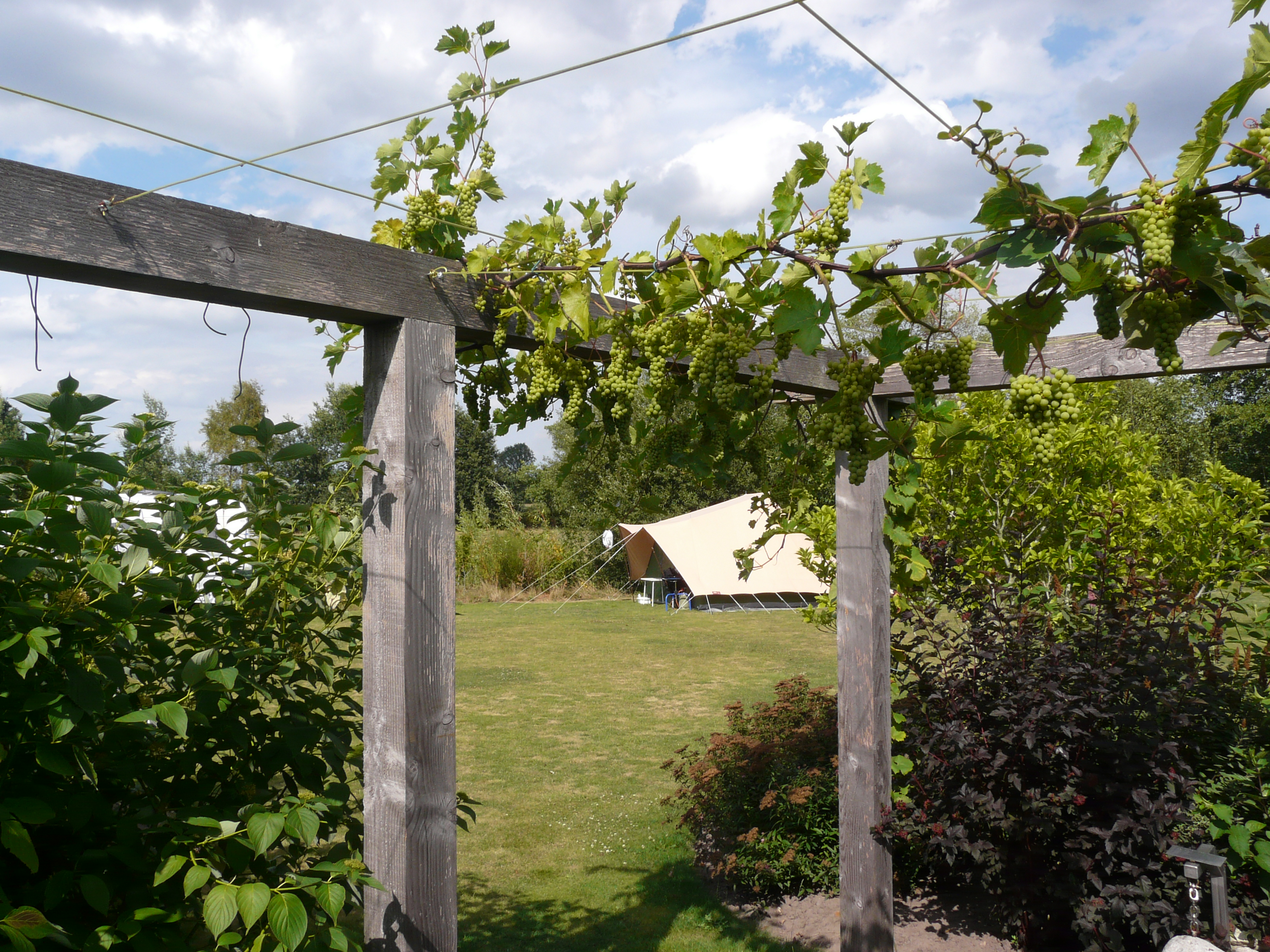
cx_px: 635
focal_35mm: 28
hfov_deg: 63.4
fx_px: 1027
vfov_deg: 49.7
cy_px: 476
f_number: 5.6
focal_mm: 4.6
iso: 100
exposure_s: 1/400
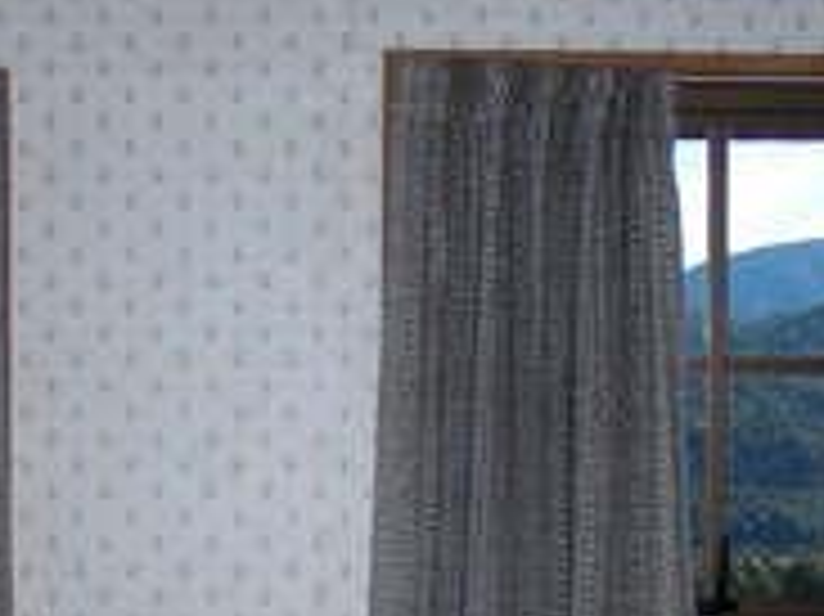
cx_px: 225
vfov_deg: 12.8
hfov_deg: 17.5
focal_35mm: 112
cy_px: 762
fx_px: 2664
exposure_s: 1/382
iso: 70
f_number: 4
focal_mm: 6.3
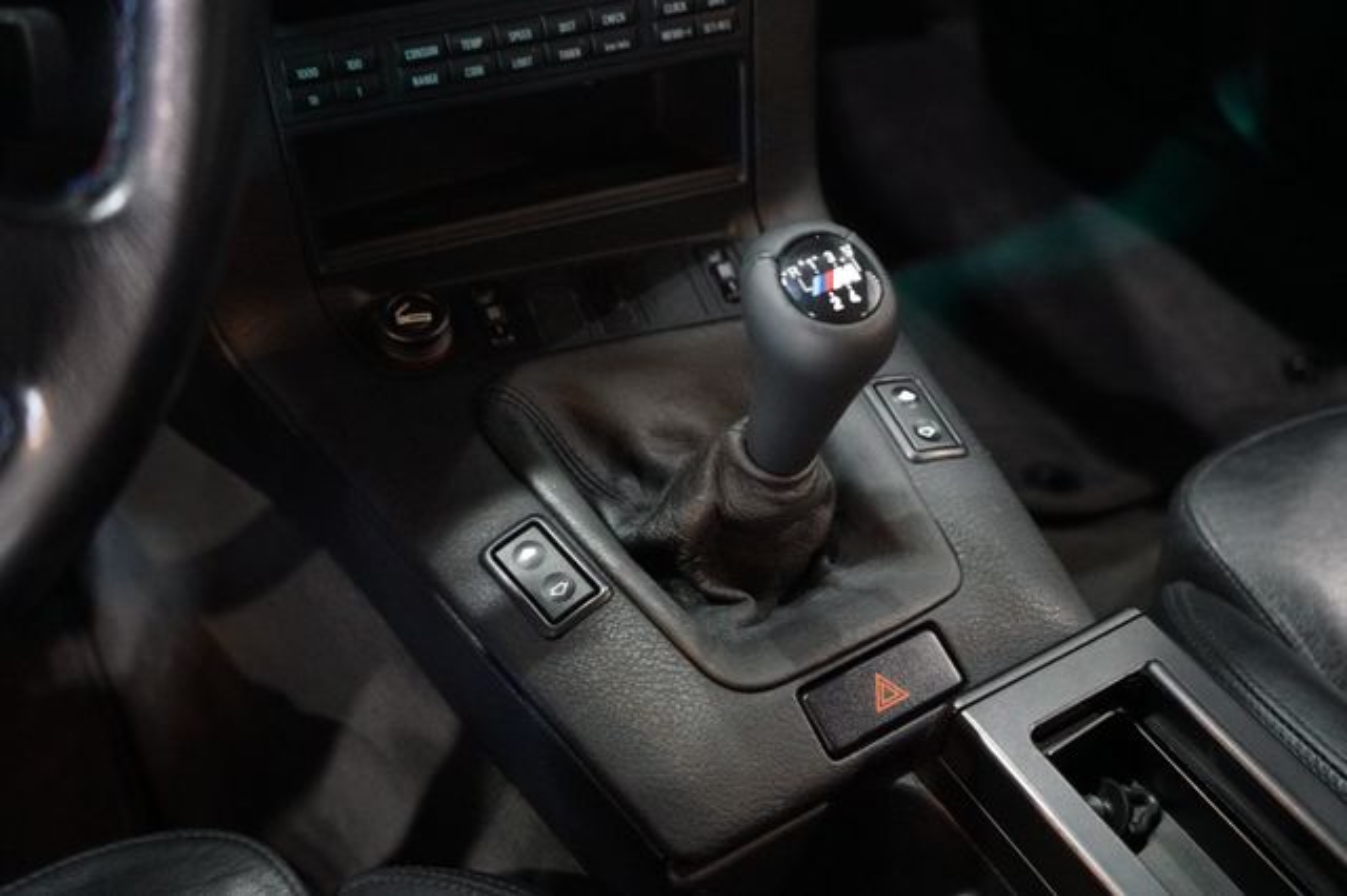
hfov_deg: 51.9
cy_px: 448
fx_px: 1384
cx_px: 674
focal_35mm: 37
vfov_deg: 35.9
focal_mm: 37
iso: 10000
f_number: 4
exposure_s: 1/30
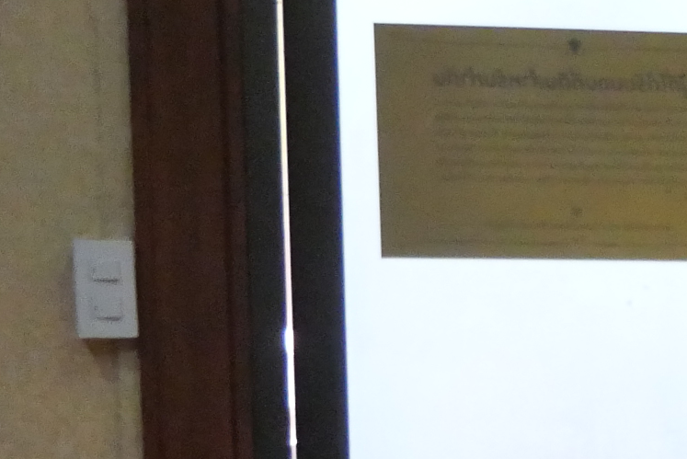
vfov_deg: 7.7
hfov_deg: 10.7
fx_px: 3322
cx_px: 1447
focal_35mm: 174
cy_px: 731
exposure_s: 1/200
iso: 3200
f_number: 3.8
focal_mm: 17
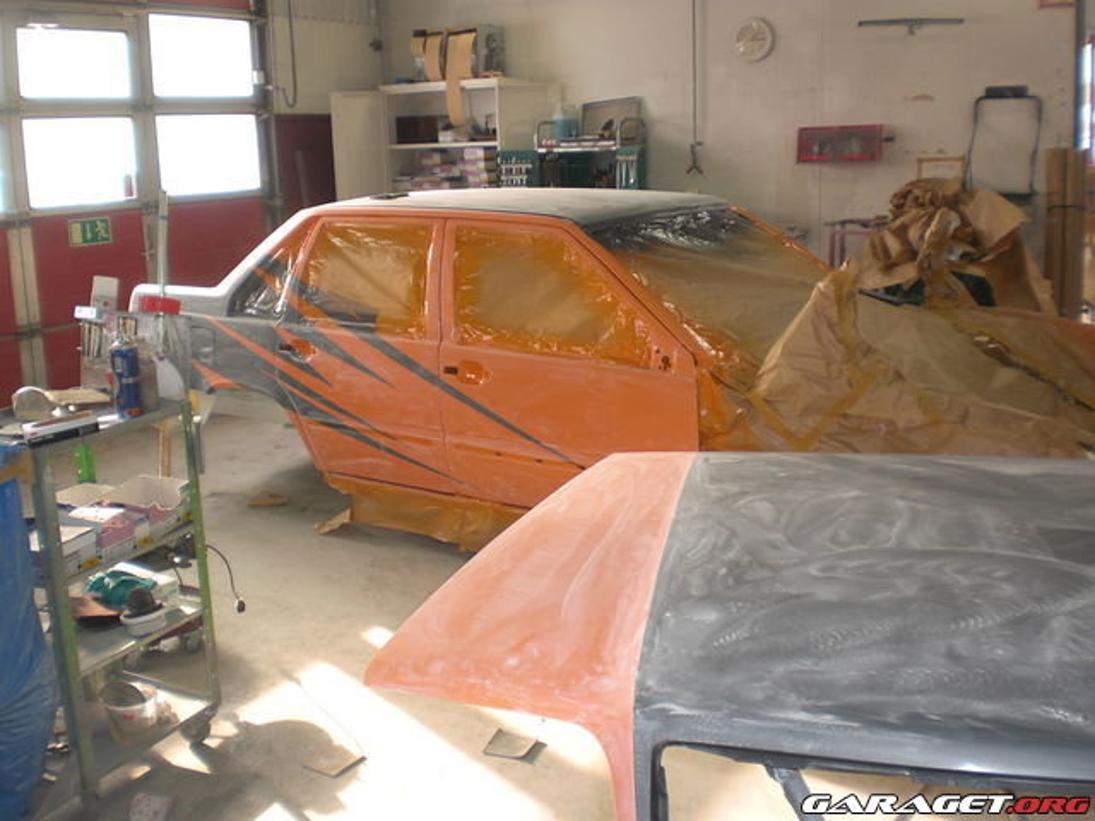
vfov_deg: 39.7
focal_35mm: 36
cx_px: 548
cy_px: 410
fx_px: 1139
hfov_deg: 51.4
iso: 100
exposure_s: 1/100
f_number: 3.1
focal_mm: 6.3
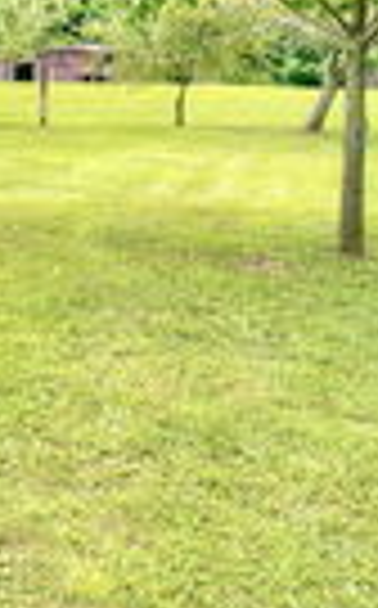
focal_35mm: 58
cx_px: -378
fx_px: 959
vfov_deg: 32.7
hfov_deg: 16.7
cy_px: 18
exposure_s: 1/200
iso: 100
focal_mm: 10
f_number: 11
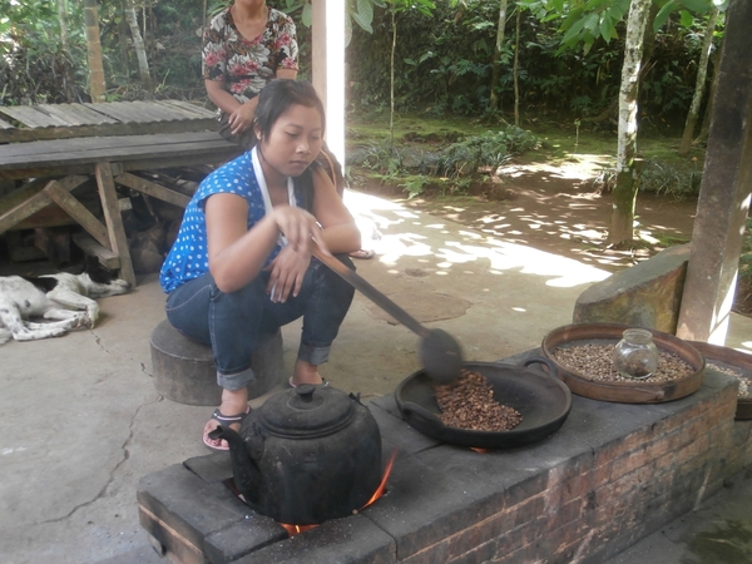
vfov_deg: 37.7
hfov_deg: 49.0
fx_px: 826
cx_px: 376
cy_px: 282
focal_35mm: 38
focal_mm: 6.67
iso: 200
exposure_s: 1/40
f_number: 3.9
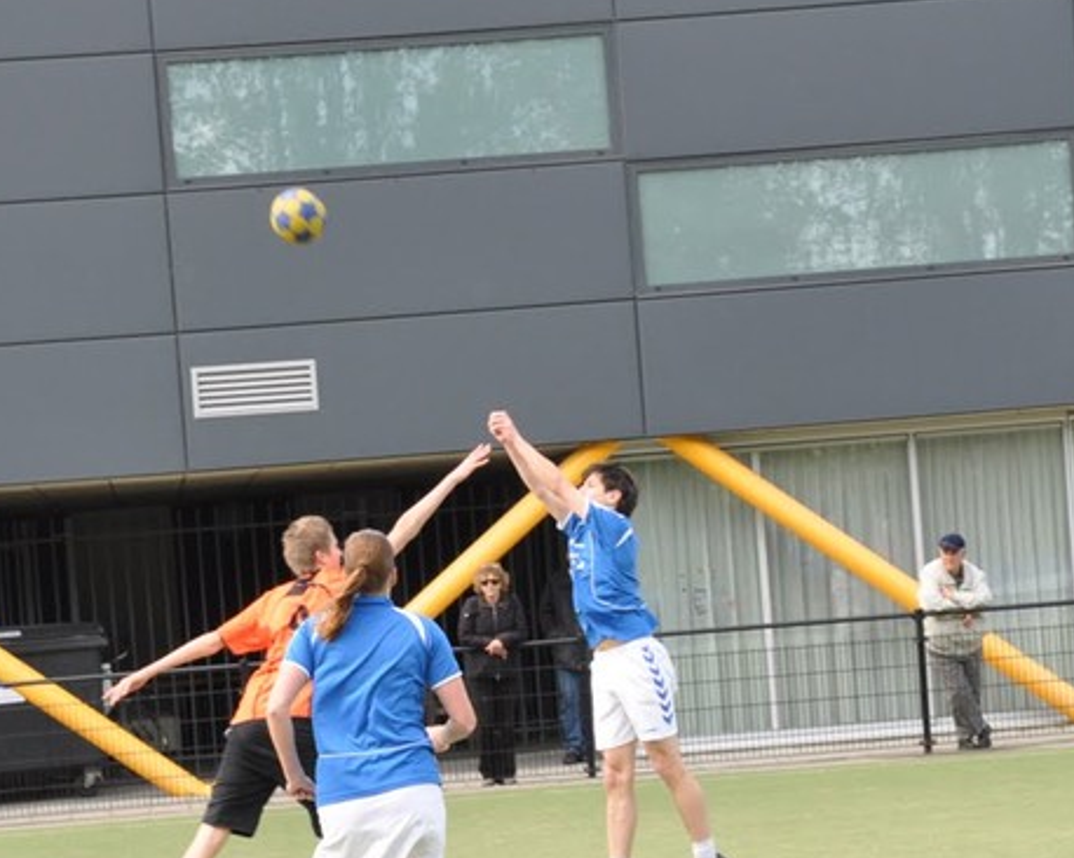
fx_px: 4798
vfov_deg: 10.2
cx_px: 495
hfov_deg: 12.8
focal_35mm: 151
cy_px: 612
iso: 400
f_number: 8
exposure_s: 1/250
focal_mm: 48
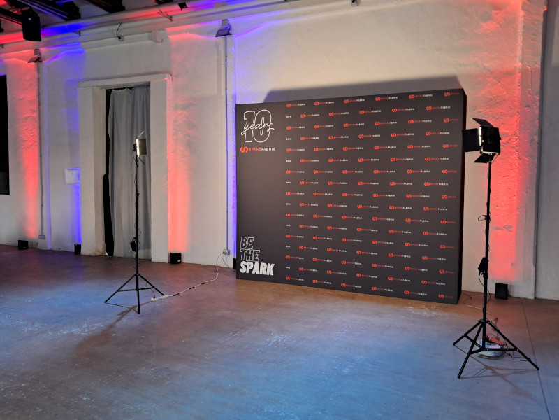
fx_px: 436
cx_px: 280
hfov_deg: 65.3
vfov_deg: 51.4
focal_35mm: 27
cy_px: 210
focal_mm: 4
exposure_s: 1/33
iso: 250
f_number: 1.8
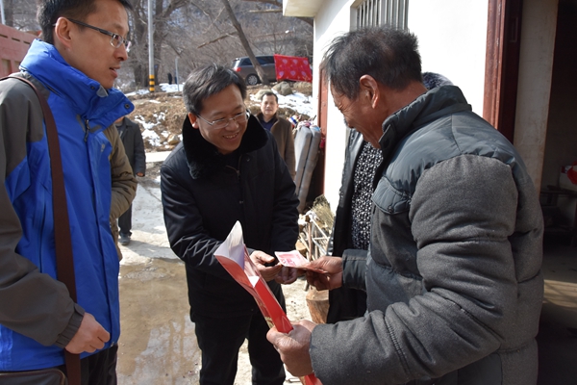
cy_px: 192
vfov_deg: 47.9
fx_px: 433
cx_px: 288
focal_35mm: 27
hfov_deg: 67.4
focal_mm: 18
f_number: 8
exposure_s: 1/500
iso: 500
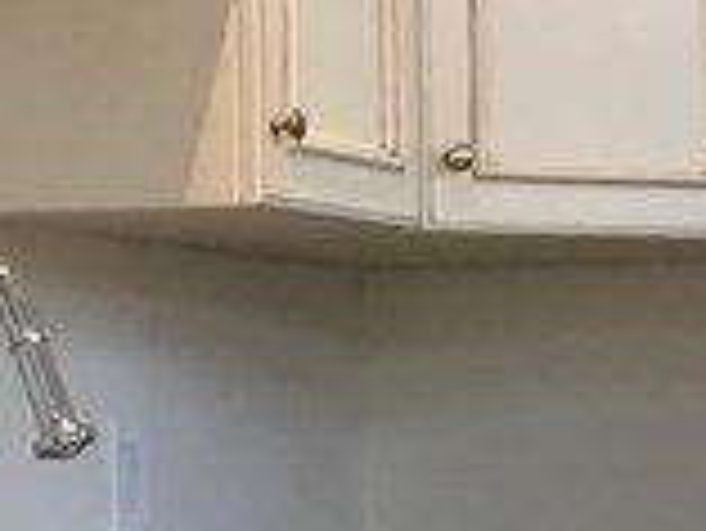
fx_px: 3858
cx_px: 1079
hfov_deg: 10.1
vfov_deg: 7.8
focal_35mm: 189
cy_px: 500
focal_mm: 4.15
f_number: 2.2
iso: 64
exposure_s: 1/30
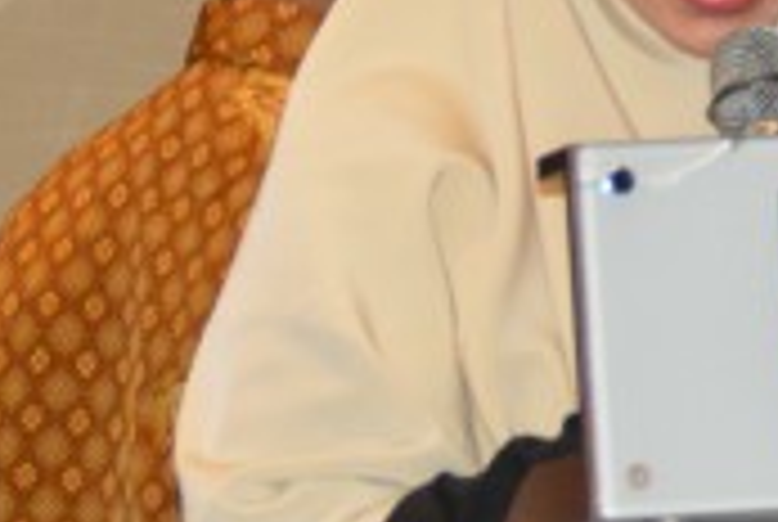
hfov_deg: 3.5
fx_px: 12817
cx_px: 854
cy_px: -189
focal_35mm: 592
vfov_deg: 2.3
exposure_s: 1/60
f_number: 5.6
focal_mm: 95
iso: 3200
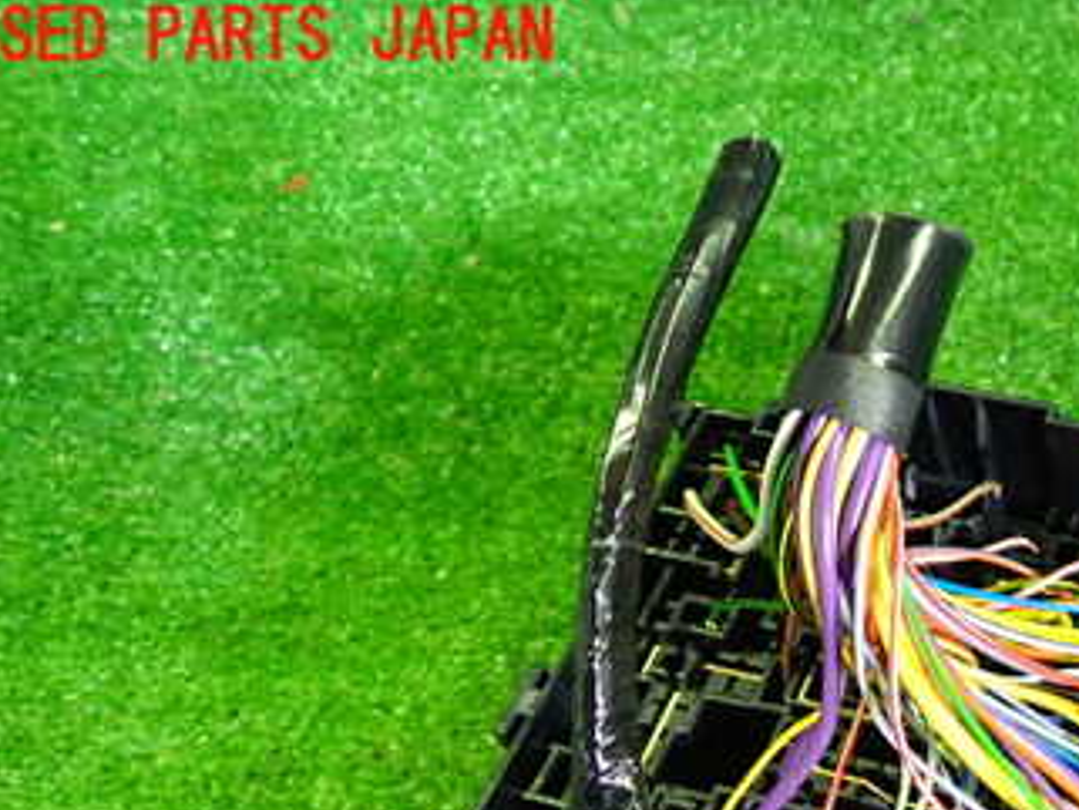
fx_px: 1746
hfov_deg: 32.8
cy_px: 753
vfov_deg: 25.2
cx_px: 951
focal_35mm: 56
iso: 800
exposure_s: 1/25
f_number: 2.3
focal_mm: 5.4
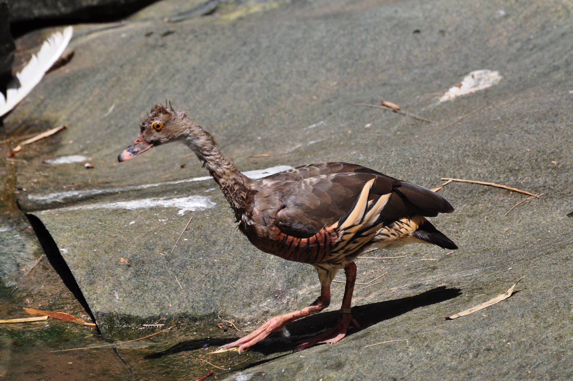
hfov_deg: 4.9
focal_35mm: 420
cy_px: 190
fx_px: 6677
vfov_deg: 3.3
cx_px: 286
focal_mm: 280
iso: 200
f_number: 5.6
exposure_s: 1/640
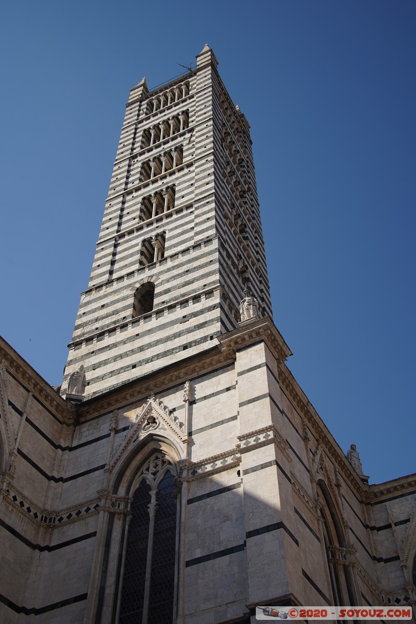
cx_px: 208
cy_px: 312
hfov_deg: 33.4
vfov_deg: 48.5
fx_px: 693
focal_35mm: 40
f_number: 8
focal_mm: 40
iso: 100
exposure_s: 1/400
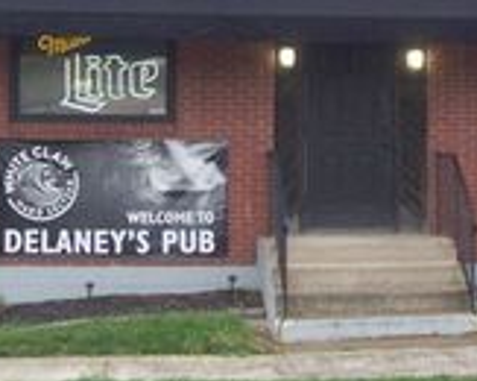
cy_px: 60
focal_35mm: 102
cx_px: 284
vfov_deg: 14.9
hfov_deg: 18.8
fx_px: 1438
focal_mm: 5.6
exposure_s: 1/80
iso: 160
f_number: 2.7
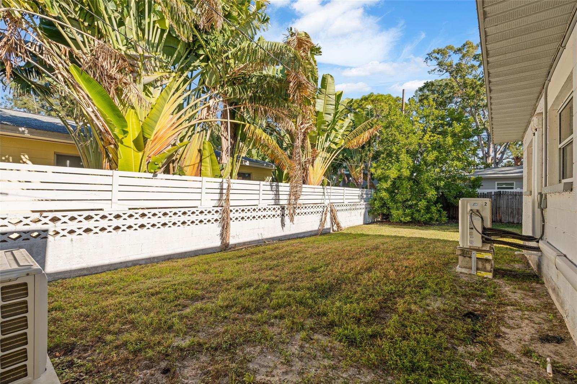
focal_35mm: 16
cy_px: 192
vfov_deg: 73.7
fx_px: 256
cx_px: 288
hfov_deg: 96.7
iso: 250
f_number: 9
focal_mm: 16
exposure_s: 1/100
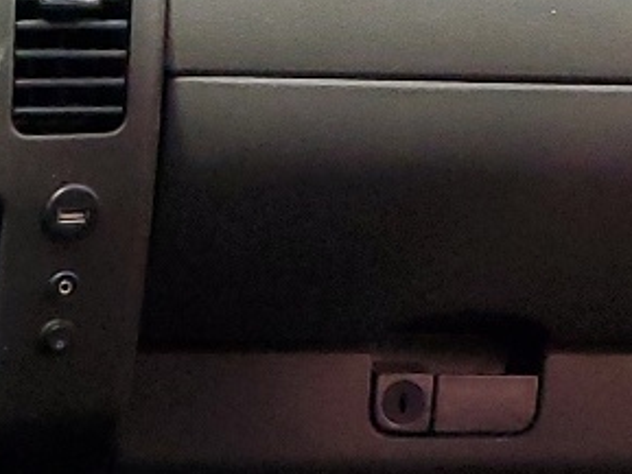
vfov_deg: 9.6
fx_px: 2630
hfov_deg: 13.1
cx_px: -265
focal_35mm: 144
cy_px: 937
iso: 292
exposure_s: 1/20
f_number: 1.5
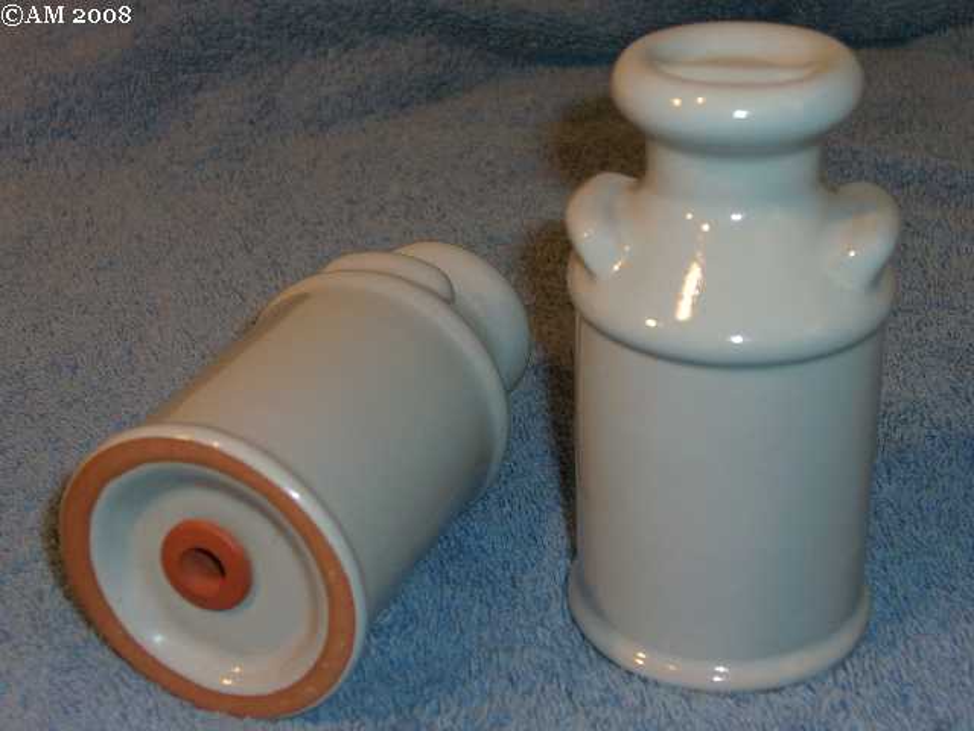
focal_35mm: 66
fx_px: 1857
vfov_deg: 22.3
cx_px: 487
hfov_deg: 29.4
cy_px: 366
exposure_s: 1/30
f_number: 3.8
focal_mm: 13.7
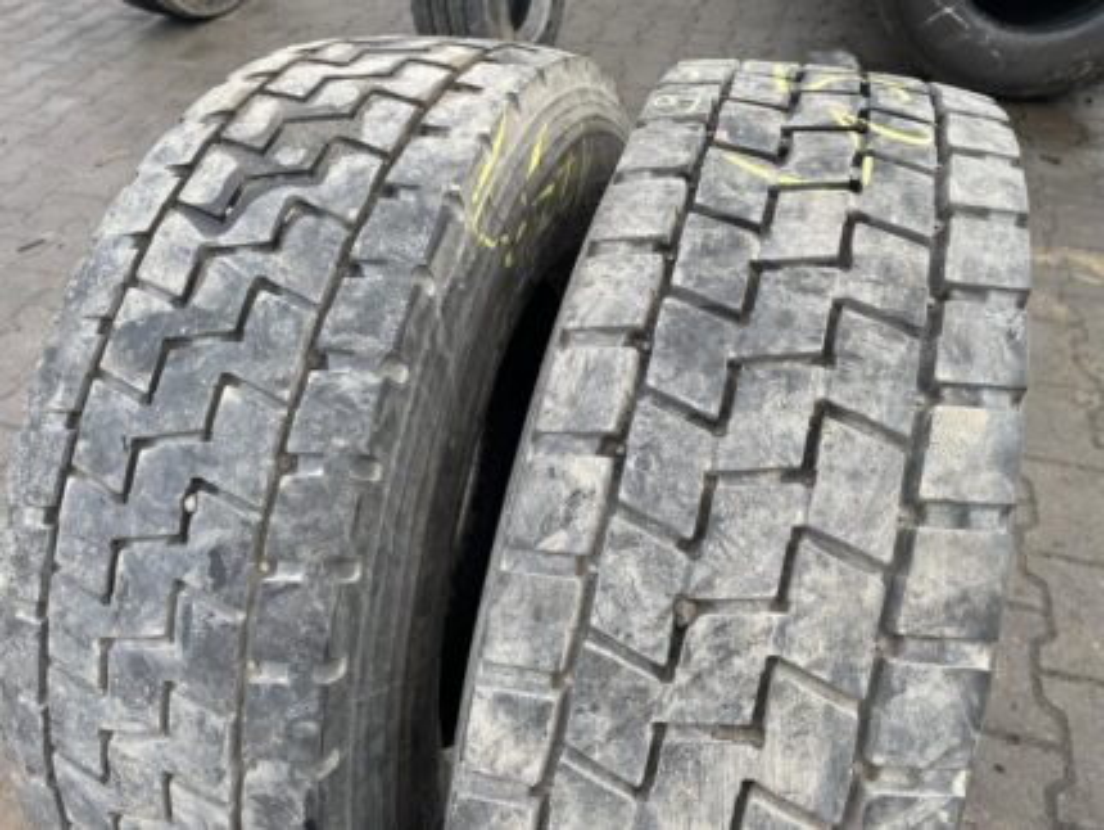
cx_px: 552
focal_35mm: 26
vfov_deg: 53.1
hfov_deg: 67.3
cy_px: 415
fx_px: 830
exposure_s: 1/293
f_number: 1.6
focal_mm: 4.2
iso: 32
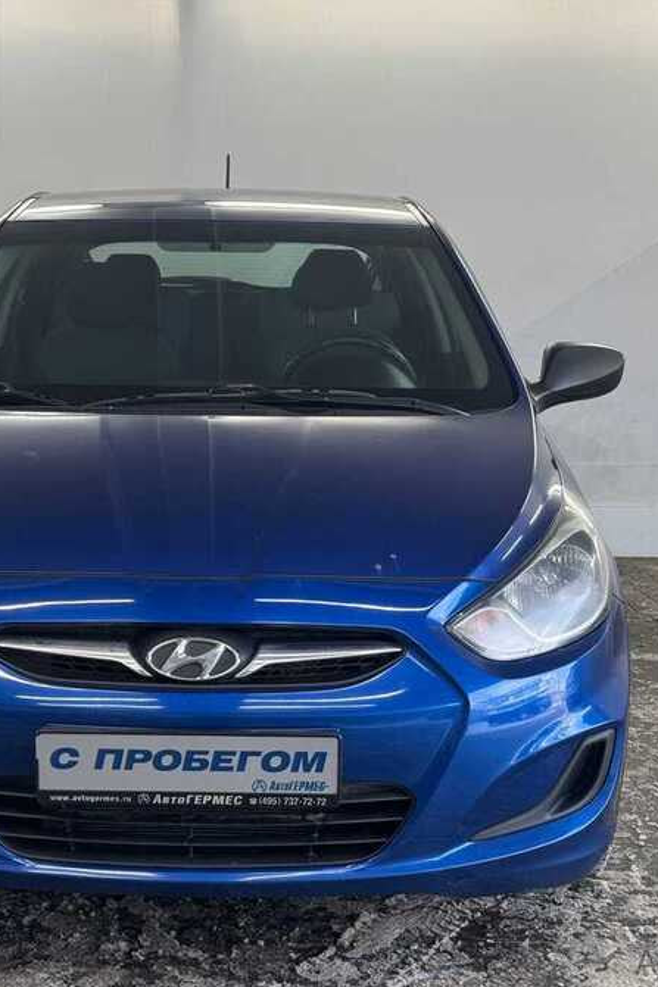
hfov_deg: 20.2
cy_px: 495
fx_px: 1838
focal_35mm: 67
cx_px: 208
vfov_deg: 30.1
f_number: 1.78
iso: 64
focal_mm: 6.76
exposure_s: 1/100
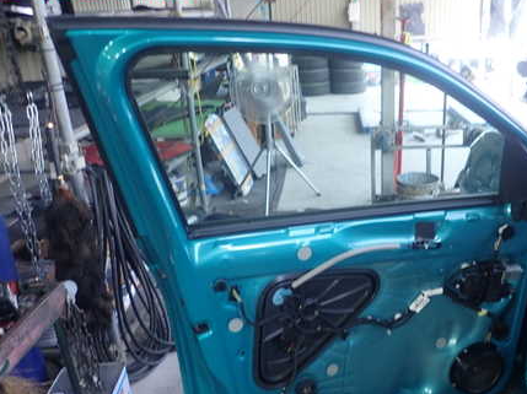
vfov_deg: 40.3
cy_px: 250
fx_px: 532
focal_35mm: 35
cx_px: 329
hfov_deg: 52.1
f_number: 2
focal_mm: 4.5
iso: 200
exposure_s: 1/40
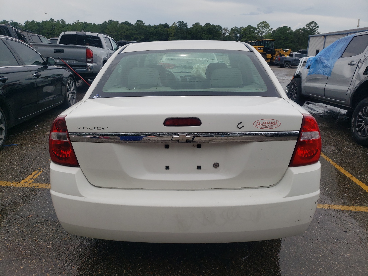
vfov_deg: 53.1
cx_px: 184
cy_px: 138
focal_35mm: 26
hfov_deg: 67.3
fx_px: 276
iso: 50
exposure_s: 1/3333
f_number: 1.5
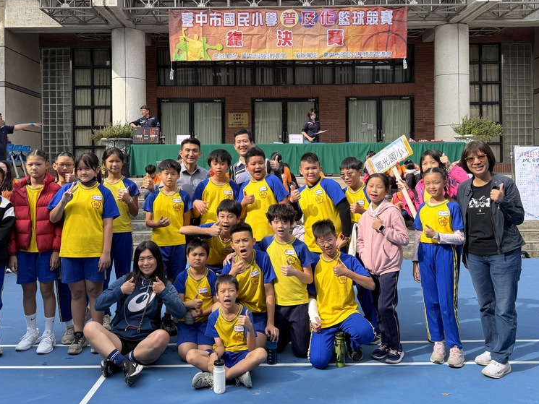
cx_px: 258
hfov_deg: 55.3
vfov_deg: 42.7
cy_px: 156
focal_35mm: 33
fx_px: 514
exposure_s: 1/1522
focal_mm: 6.76
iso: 80
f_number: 1.78
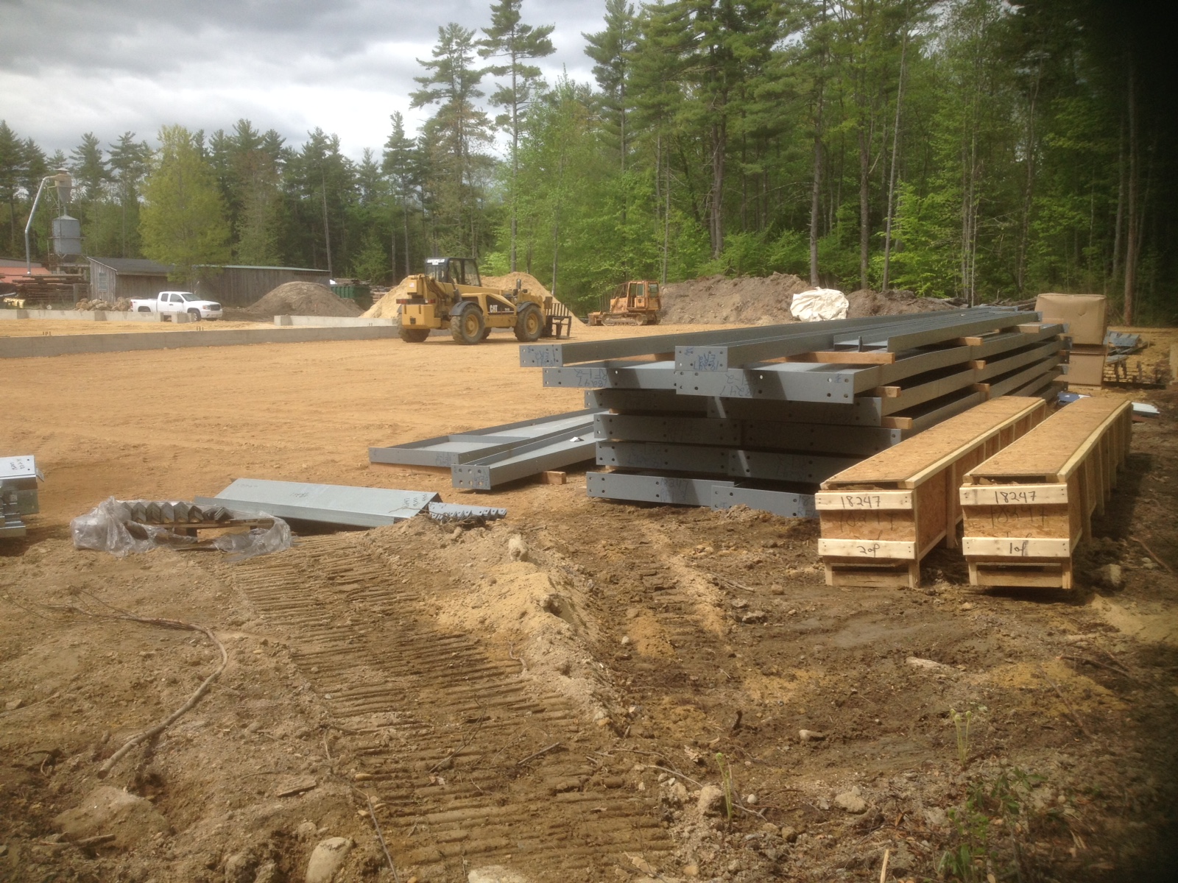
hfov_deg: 52.6
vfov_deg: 40.7
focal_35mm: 35
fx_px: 1191
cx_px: 589
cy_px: 442
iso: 50
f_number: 2.4
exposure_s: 1/778
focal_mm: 4.28
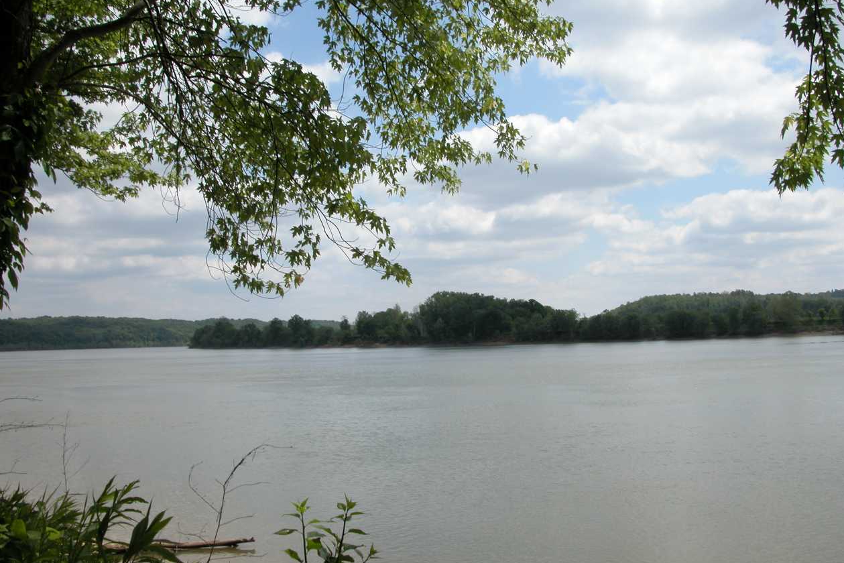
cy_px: 266
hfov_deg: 51.9
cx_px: 418
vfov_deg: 35.9
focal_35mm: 37
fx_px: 868
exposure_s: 1/301
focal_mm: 8.9
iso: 100
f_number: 8
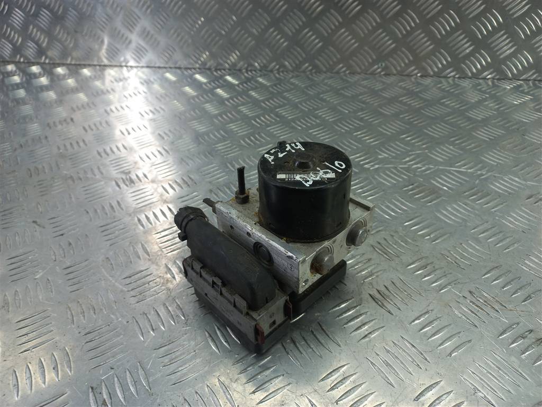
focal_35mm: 25
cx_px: 271
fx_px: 391
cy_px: 204
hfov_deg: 69.4
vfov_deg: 54.9
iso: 50
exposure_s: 1/50
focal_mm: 4.6
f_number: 1.8
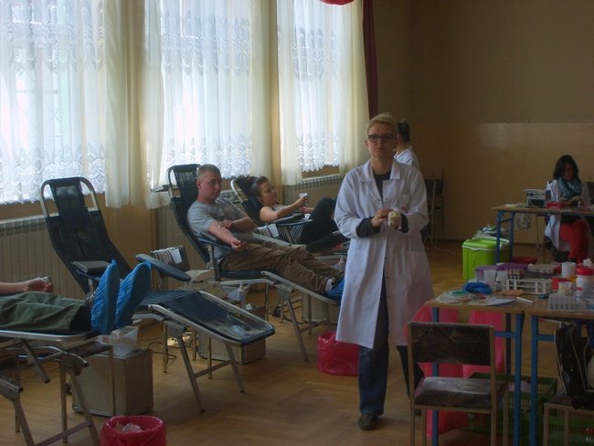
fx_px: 1047
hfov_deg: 31.7
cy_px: 223
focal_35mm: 61
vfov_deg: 24.0
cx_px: 297
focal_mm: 10.3
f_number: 3.6
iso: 50
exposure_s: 1/60
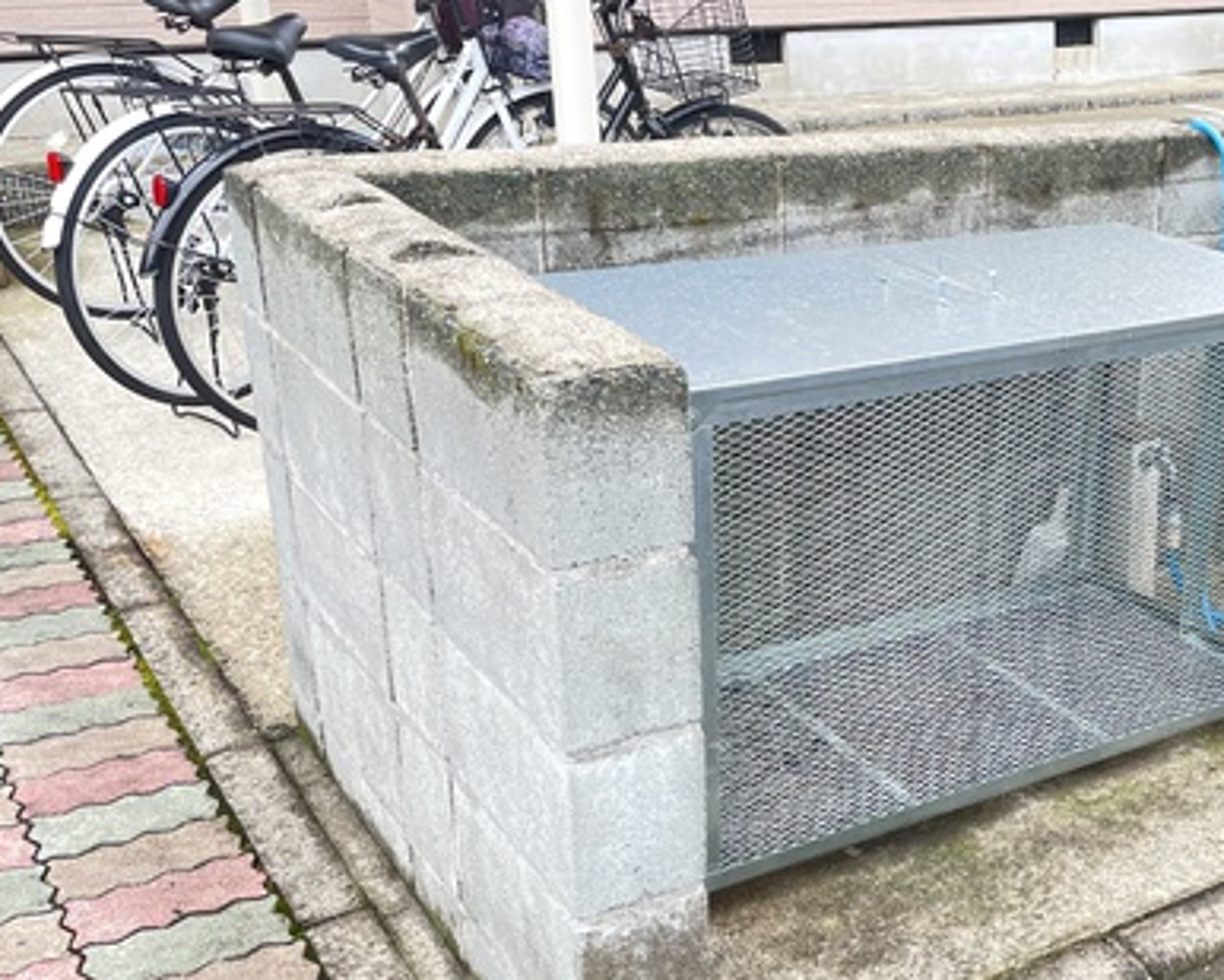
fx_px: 1667
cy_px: 569
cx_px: 1062
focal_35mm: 46
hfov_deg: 38.1
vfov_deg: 32.7
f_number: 1.6
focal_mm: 4.2
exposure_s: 1/121
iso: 80
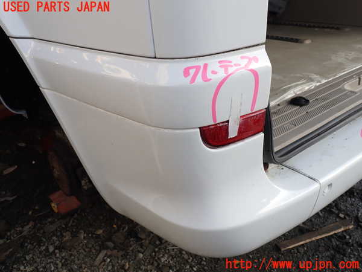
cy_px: 136
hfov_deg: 60.0
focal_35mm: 30
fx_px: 314
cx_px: 181
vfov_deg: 46.8
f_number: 3.2
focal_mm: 5.4
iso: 100
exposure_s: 1/200
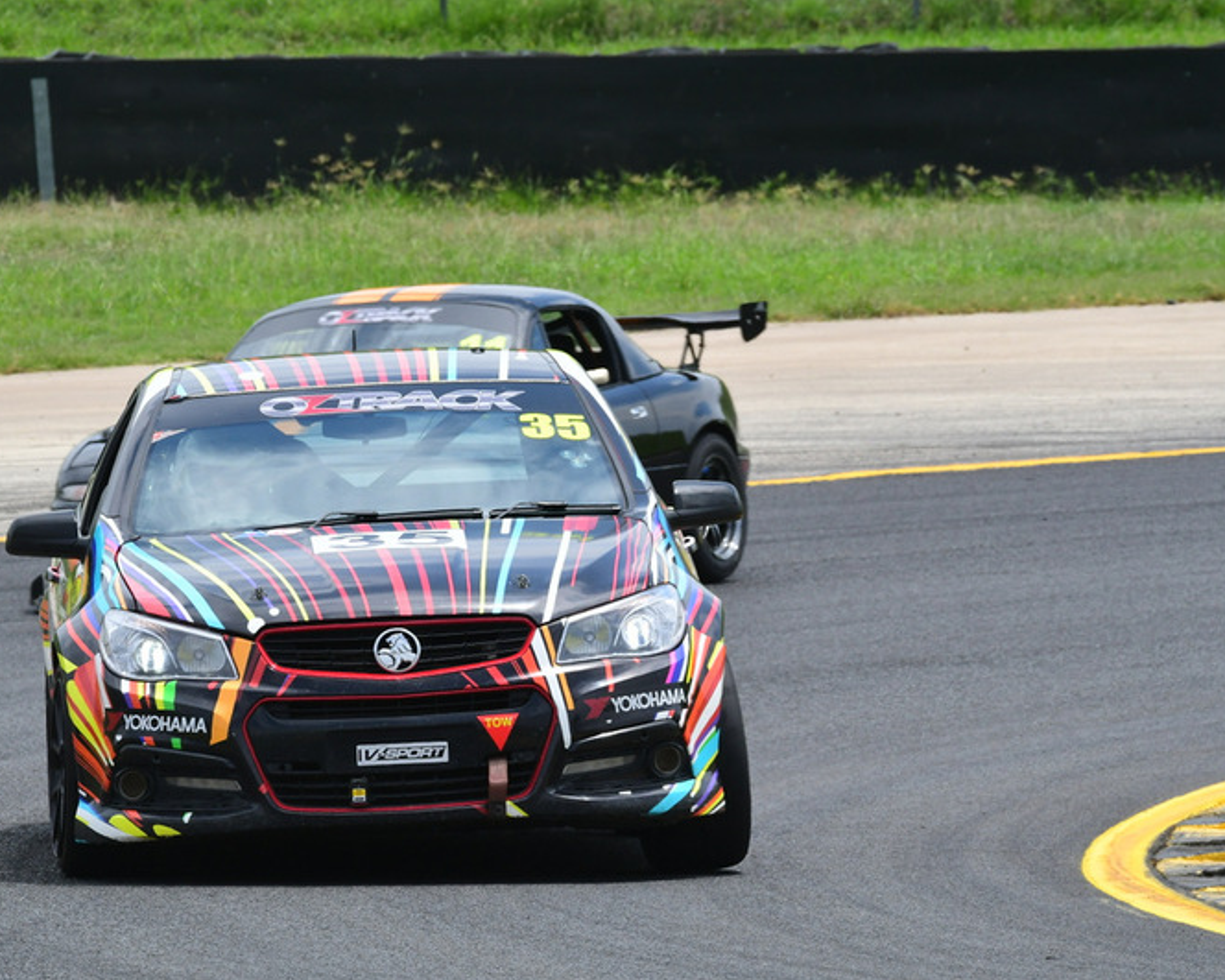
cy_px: 491
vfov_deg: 2.9
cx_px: 550
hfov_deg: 3.6
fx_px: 19684
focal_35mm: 543
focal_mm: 320
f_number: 13
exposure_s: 1/640
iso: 640
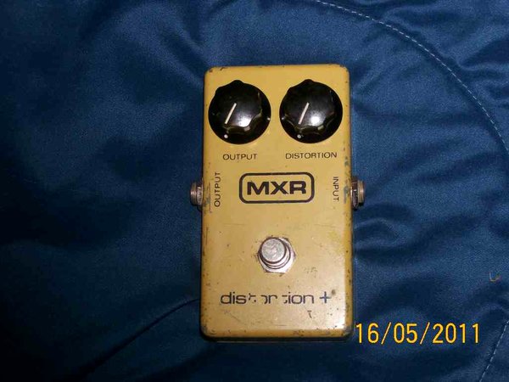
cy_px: 191
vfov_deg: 21.0
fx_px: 1029
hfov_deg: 27.8
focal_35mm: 70
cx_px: 254
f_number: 3.8
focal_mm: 11.6
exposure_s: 1/95.5
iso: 80
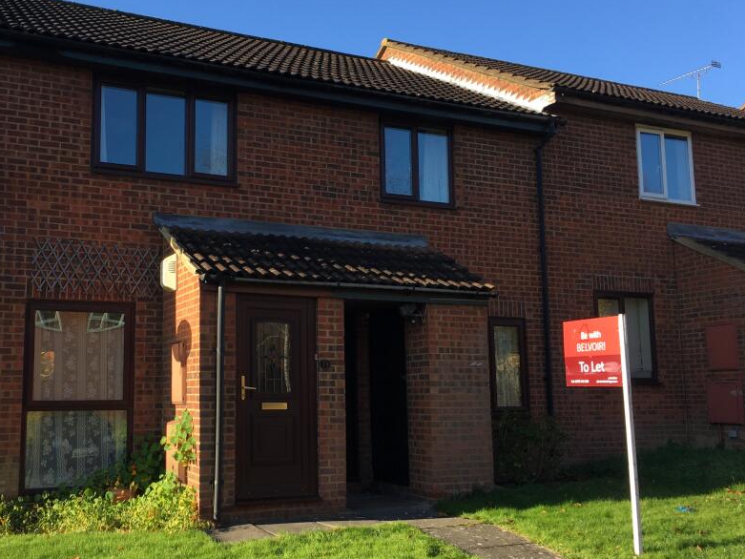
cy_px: 301
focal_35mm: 38
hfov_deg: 48.4
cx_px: 270
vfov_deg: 37.7
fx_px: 818
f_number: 2.2
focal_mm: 4.15
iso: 25
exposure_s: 1/496
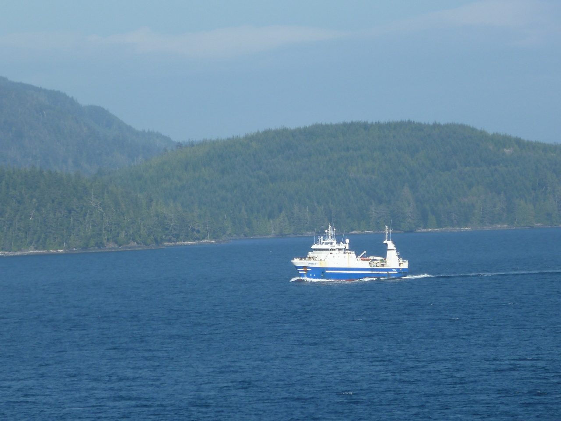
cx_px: 280
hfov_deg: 7.9
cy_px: 210
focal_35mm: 250
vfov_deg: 5.9
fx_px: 4052
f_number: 5.9
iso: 80
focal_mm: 36
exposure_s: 1/250
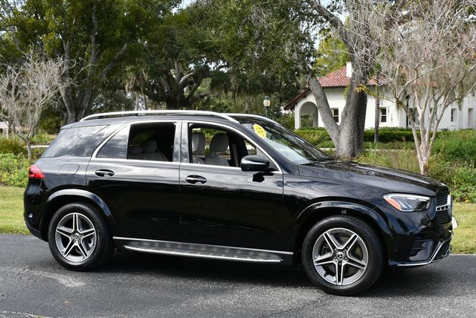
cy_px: 159
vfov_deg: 24.2
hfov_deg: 35.6
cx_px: 238
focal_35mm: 56
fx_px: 741
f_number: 8
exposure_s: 1/250
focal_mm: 28
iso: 200
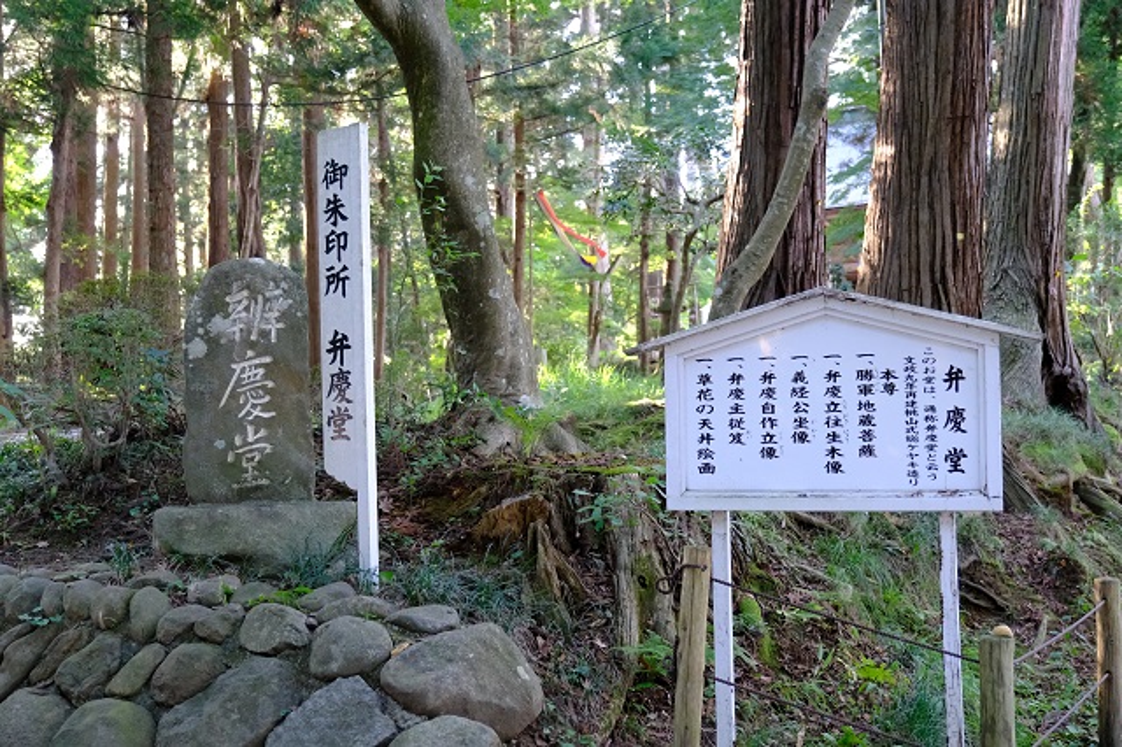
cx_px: 561
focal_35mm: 40
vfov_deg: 33.4
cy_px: 374
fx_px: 1246
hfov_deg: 48.5
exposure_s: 1/125
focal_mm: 26.6
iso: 2500
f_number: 2.8
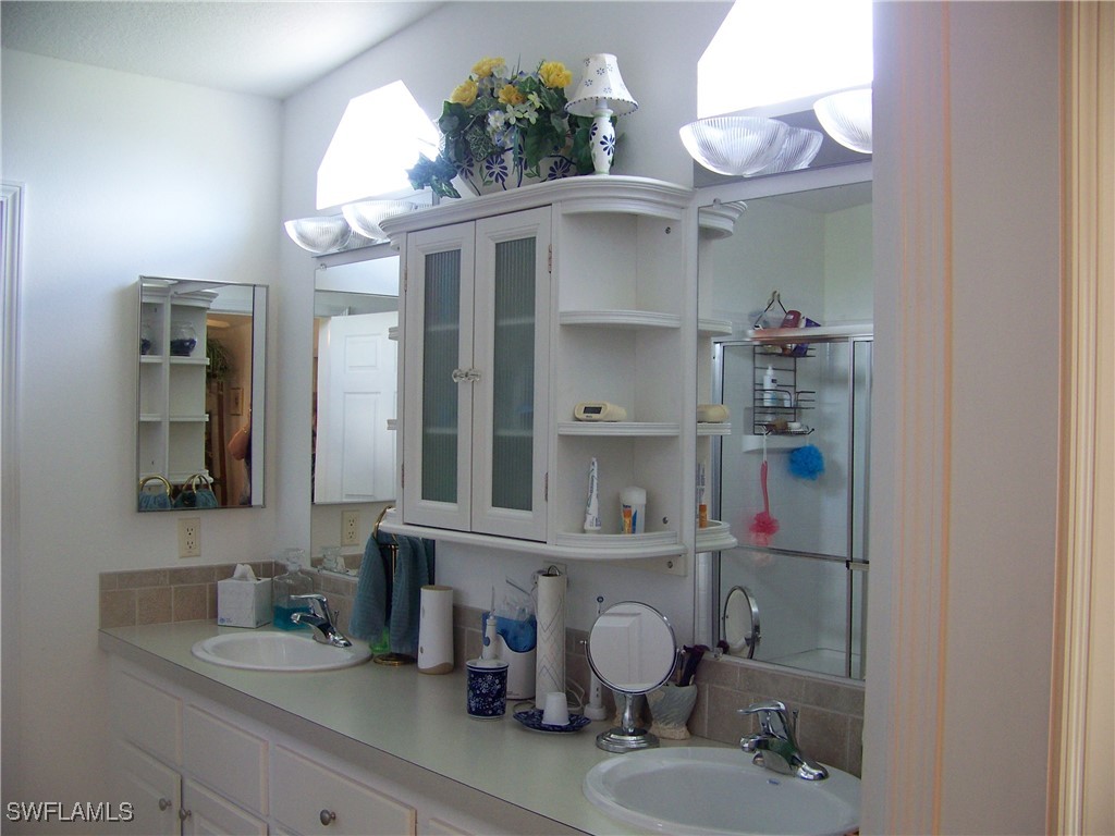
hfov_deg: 51.4
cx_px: 558
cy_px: 418
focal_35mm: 36
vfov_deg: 39.7
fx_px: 1160
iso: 125
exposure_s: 1/30
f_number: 2.8
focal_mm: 5.85
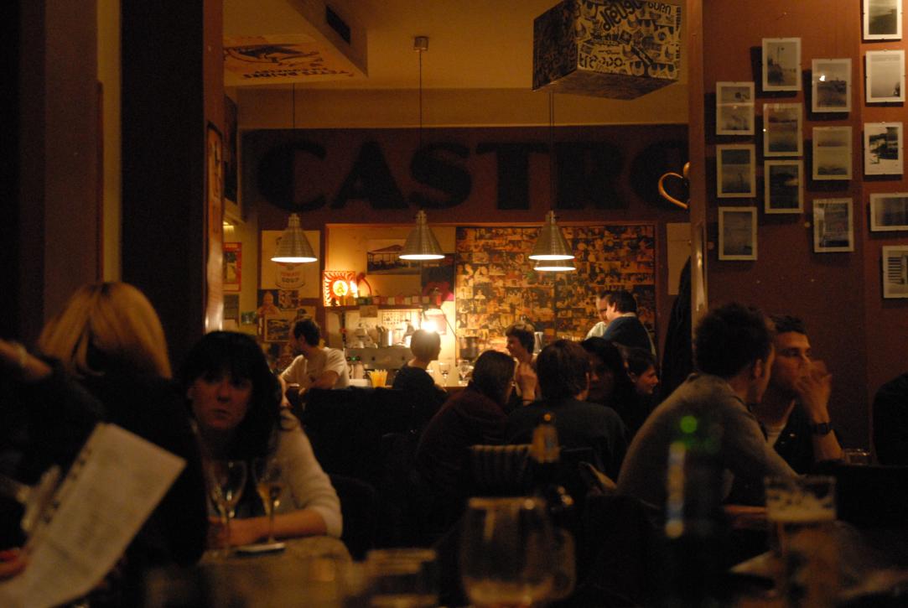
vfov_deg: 22.7
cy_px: 304
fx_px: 1515
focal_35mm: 60
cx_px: 454
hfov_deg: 33.4
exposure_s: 1/10
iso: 1600
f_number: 4.2
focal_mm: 40
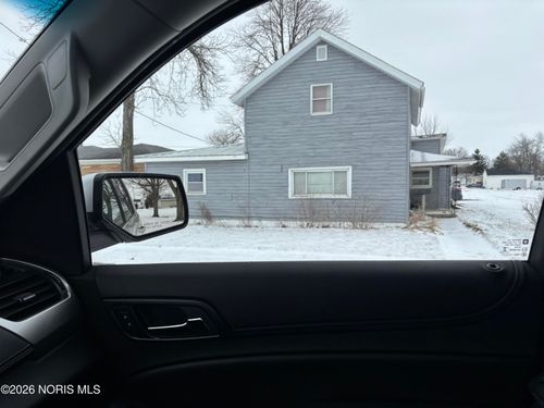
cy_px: 204
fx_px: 409
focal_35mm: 26
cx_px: 272
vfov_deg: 53.1
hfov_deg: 67.3
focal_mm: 5.96
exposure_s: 1/1984
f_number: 1.6
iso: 50
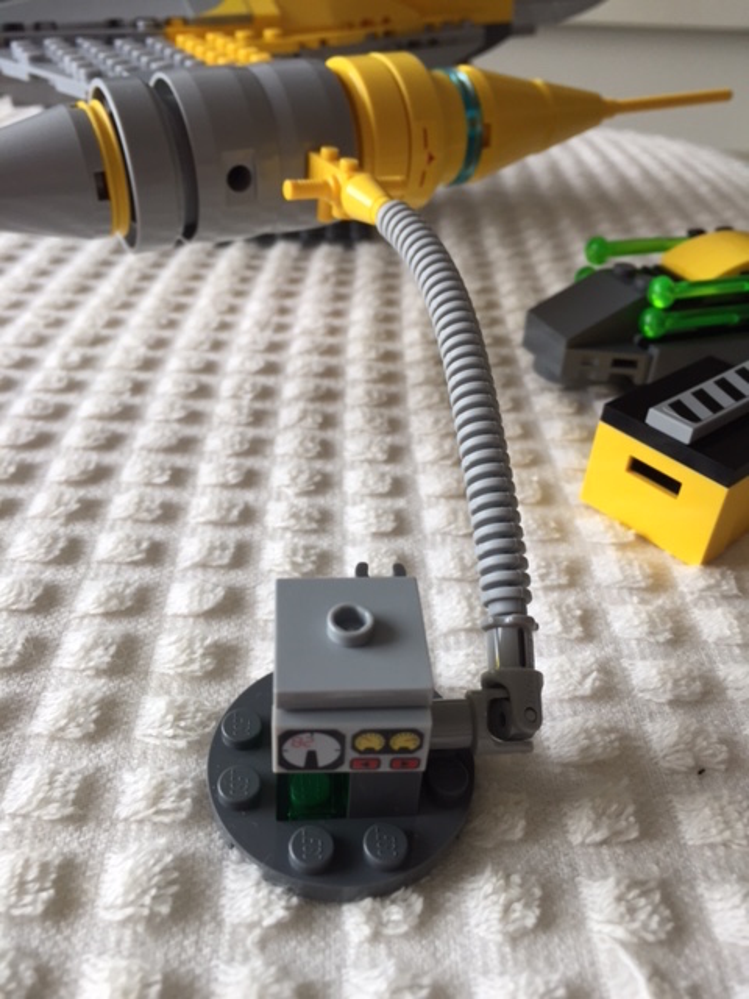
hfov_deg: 48.2
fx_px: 837
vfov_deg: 61.7
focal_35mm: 29
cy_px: 500
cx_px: 374
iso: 32
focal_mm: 4.15
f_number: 2.2
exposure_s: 1/60
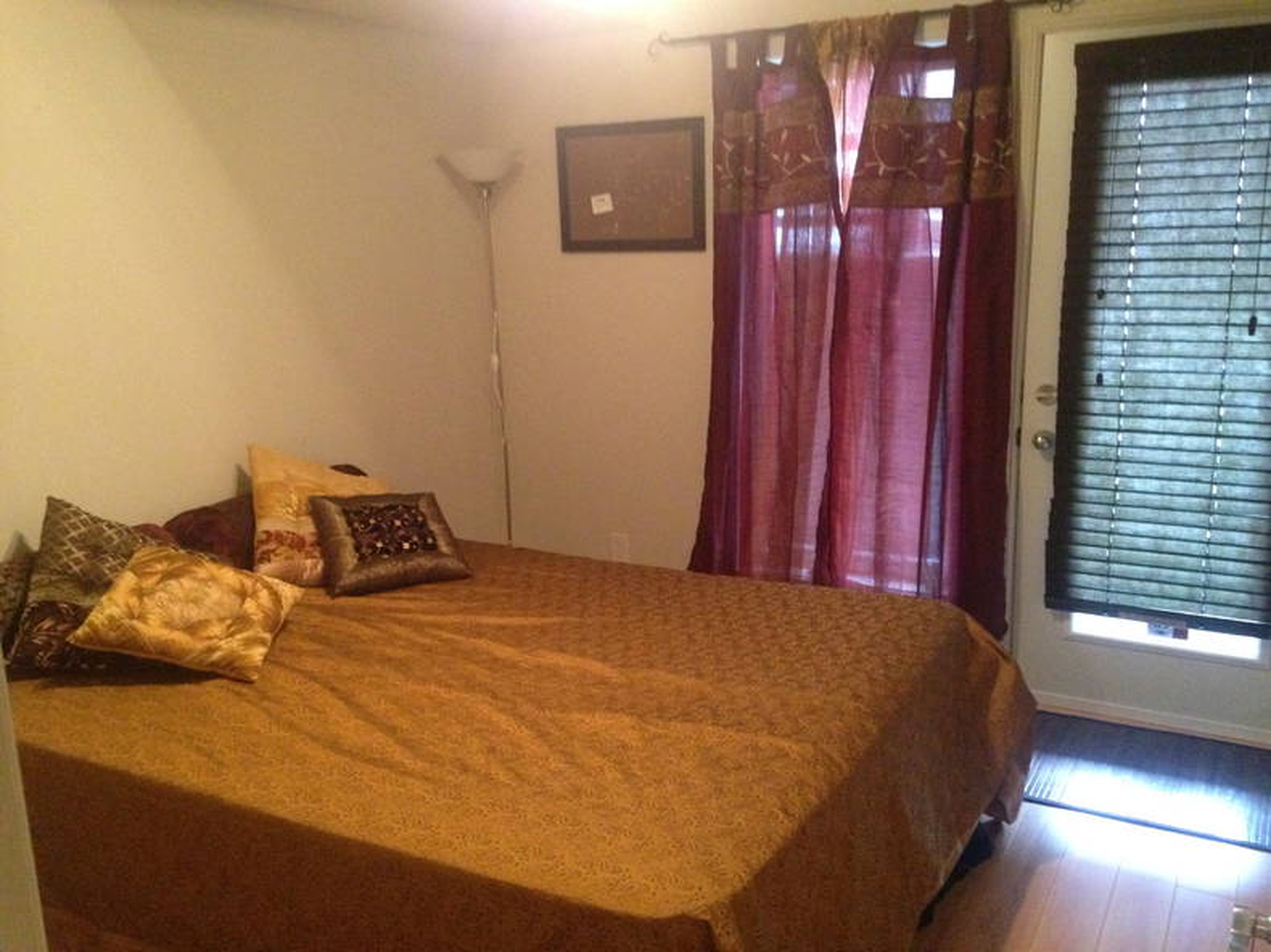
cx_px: 636
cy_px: 476
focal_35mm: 33
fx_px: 1211
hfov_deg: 55.4
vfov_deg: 42.9
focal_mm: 4.12
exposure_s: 1/15
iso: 640
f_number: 2.4
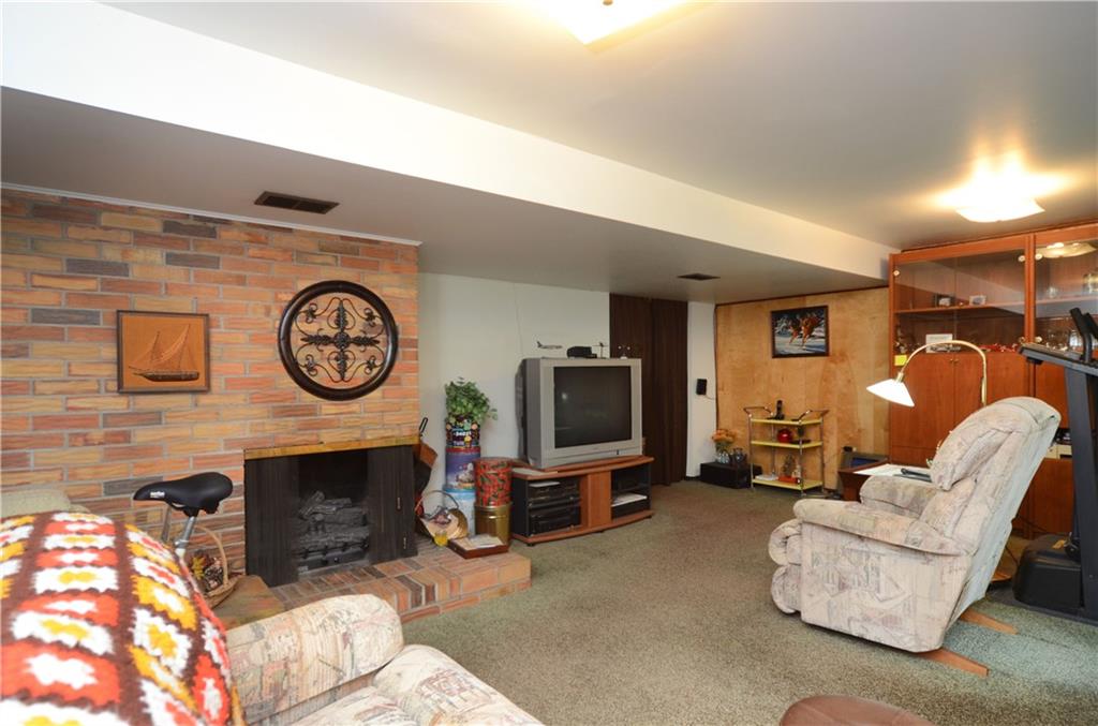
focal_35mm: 18
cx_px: 549
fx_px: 548
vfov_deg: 67.1
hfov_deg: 90.2
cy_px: 363
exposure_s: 1/30
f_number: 5.6
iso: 800
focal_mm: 12
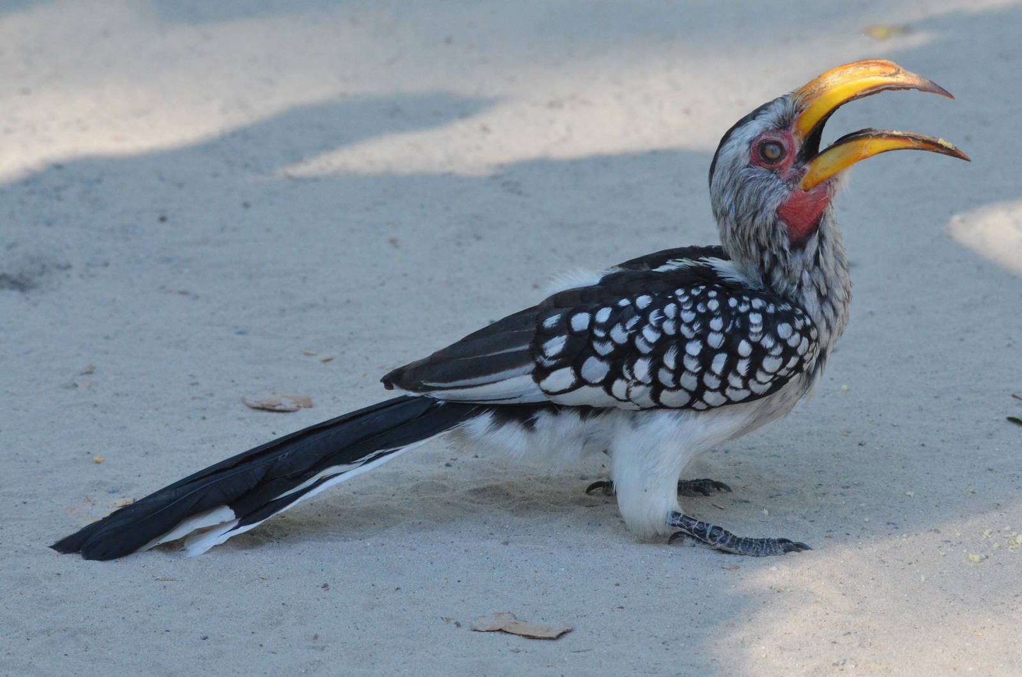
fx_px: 9772
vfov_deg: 4.0
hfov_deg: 6.0
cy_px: 338
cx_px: 511
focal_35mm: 345
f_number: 9
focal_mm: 230
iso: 2500
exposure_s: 1/1250
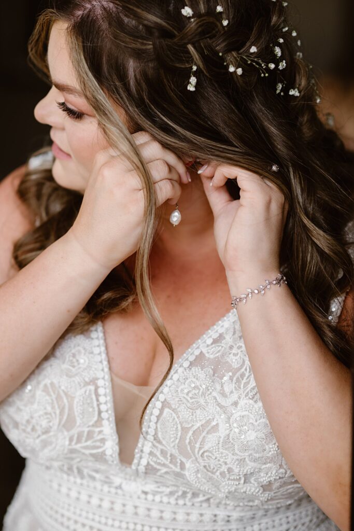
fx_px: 1253
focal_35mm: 85
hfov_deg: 16.1
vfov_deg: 23.9
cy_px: 266
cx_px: 177
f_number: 2.5
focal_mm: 85
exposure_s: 1/250
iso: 160
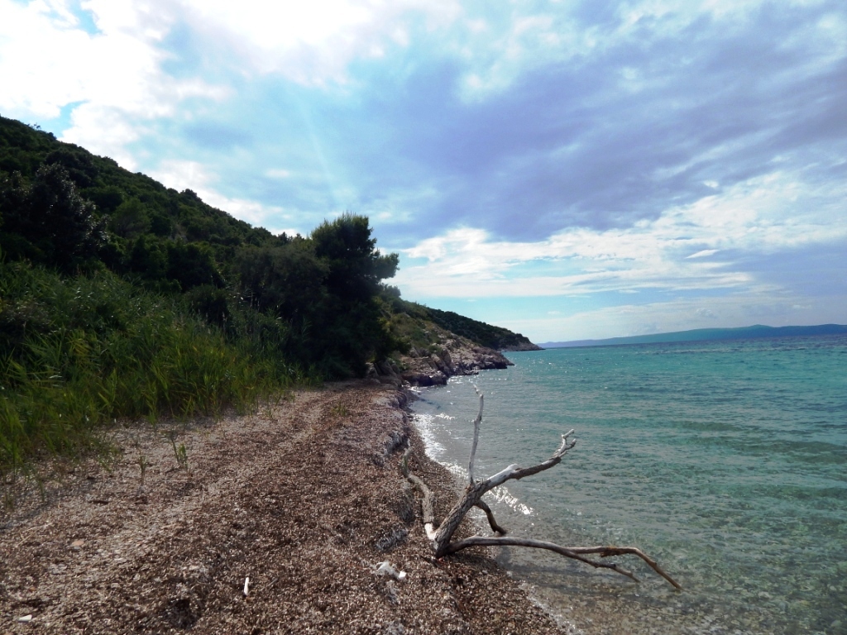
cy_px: 318
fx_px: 538
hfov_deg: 76.4
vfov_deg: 61.1
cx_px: 424
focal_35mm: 22
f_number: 6
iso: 125
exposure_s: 1/800
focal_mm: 4
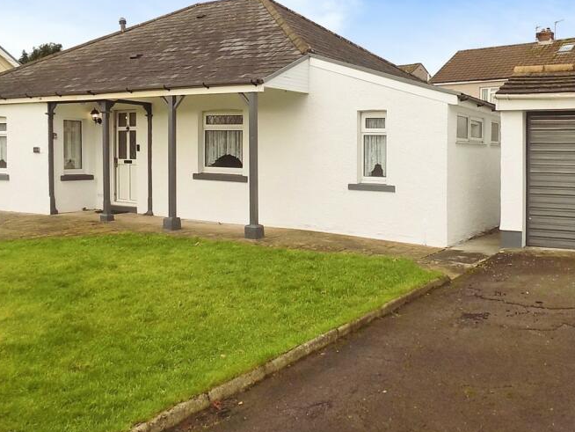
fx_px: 598
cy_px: 190
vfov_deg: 39.6
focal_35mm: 36
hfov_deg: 51.3
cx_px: 315
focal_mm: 4
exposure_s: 1/250
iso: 80
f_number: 3.1
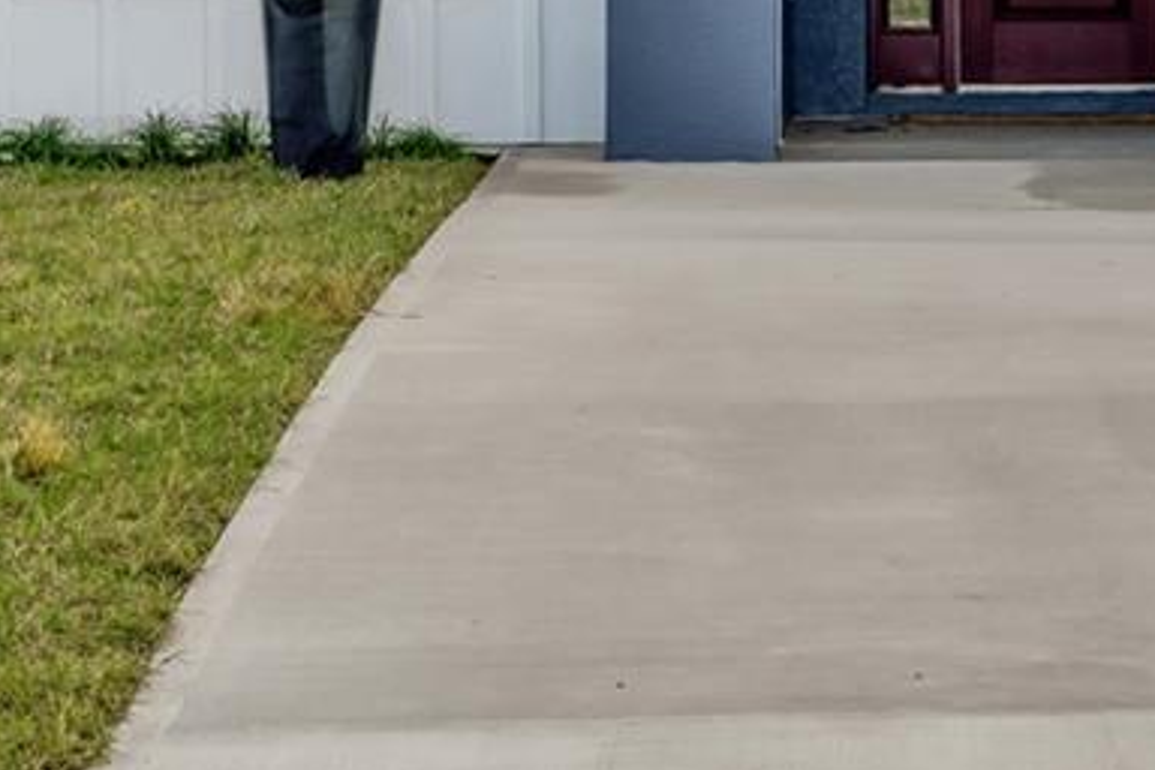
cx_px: 1002
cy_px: -352
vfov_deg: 9.2
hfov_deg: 13.9
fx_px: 4684
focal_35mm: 146
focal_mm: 35
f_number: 4
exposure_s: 1/2000
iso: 100
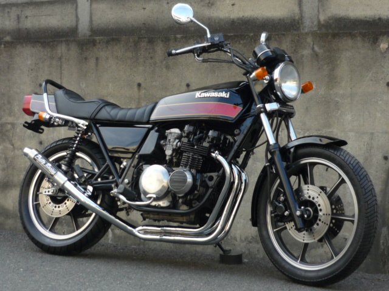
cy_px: 146
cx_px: 194
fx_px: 742
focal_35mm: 66
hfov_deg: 29.4
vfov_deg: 22.3
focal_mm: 6.8
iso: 100
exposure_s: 1/160
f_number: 3
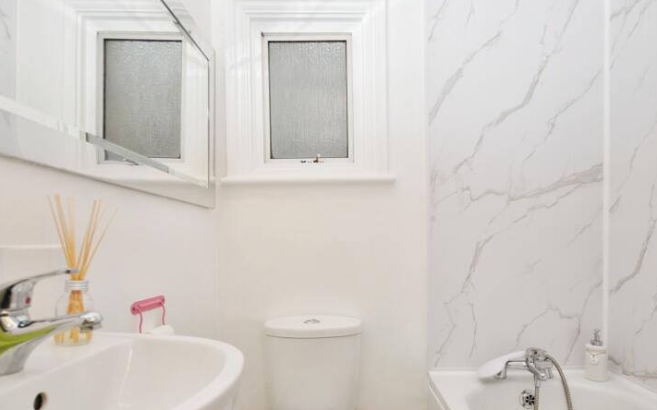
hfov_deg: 79.6
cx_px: 346
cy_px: 245
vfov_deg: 54.7
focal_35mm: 22
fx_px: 394
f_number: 5
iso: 200
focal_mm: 10
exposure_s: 1/60
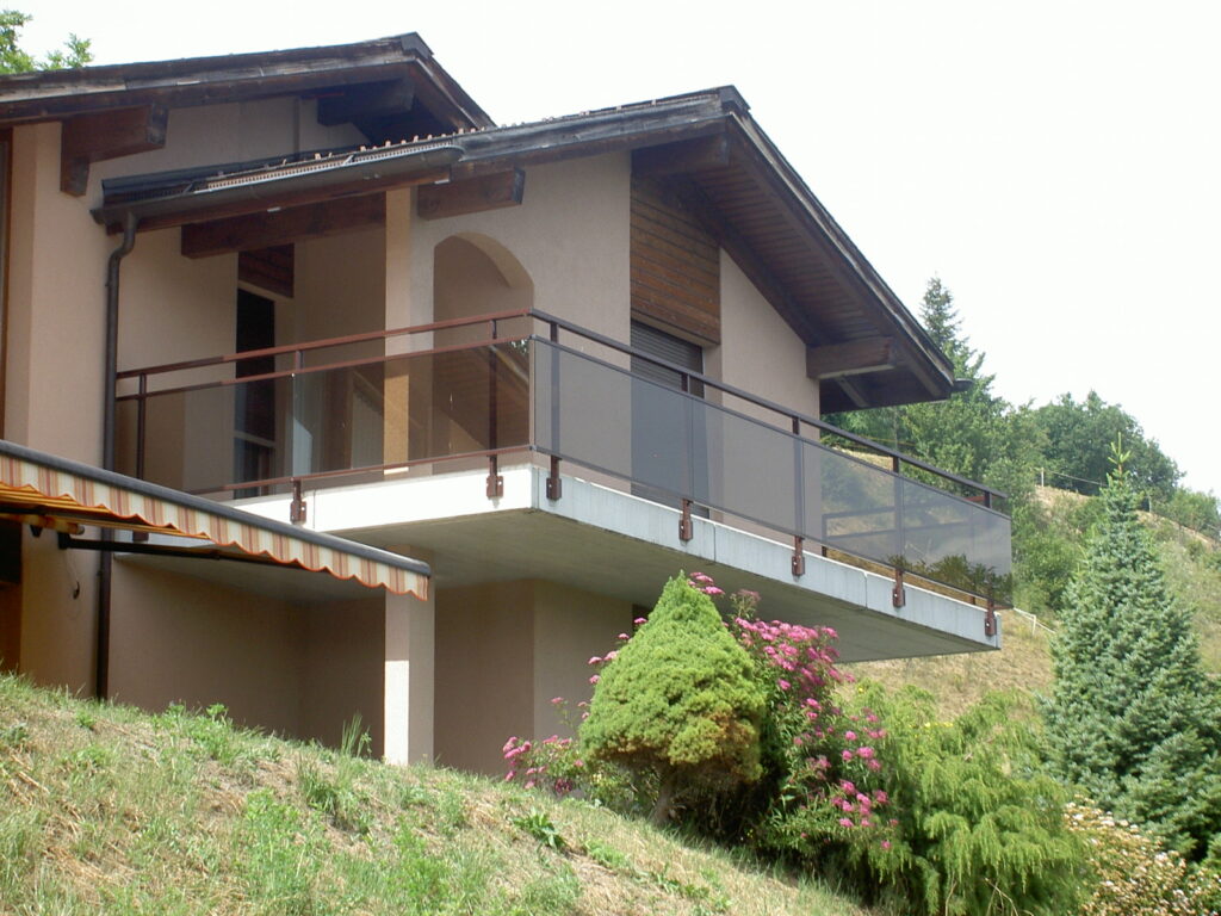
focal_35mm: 102
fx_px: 3598
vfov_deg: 14.5
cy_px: 458
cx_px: 610
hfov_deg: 19.3
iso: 50
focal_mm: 16.8
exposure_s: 1/50
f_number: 8.3
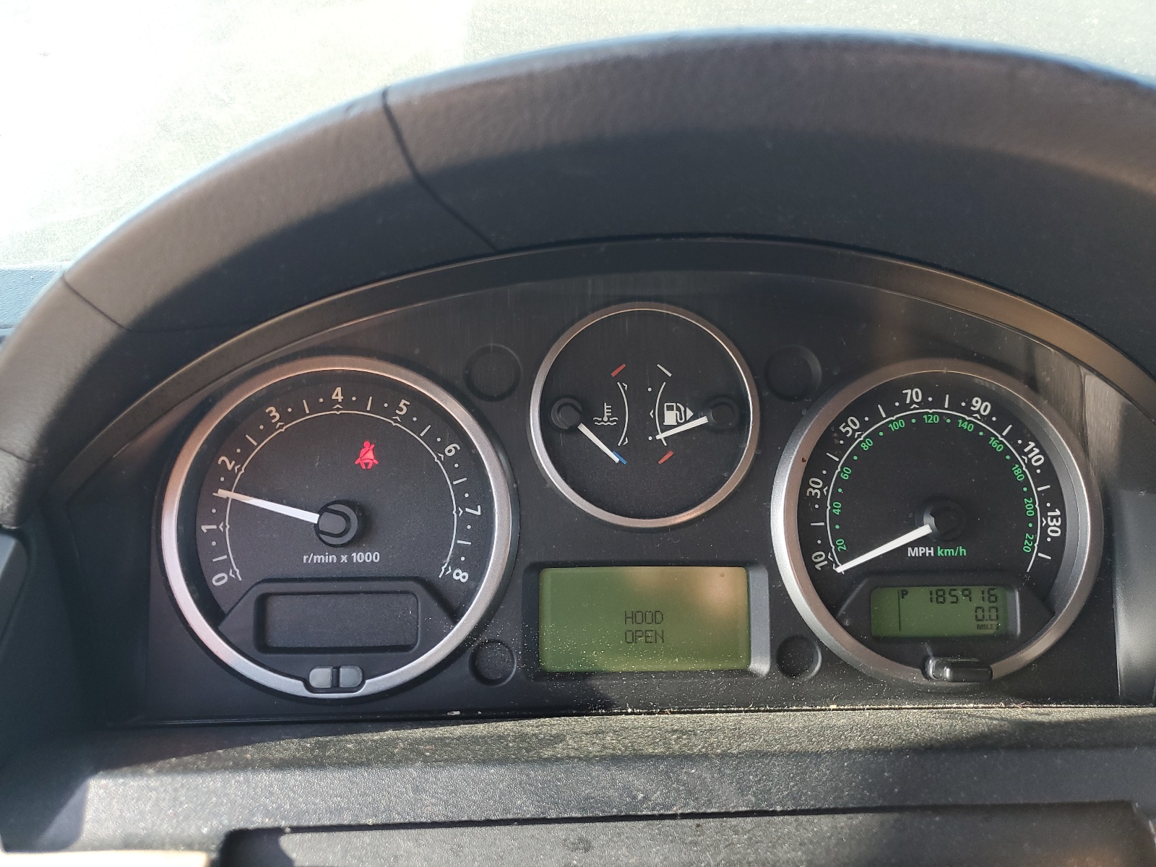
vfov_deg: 53.1
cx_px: 578
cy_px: 434
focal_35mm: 26
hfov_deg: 67.3
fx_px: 868
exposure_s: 1/120
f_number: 1.5
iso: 65
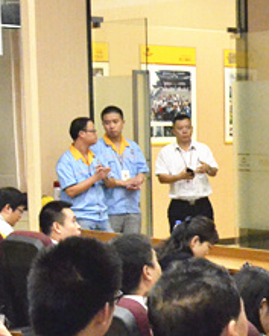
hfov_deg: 12.6
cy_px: 229
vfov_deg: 17.1
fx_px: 1114
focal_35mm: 112
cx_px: 476
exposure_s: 1/100
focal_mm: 22
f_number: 5.6
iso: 5600
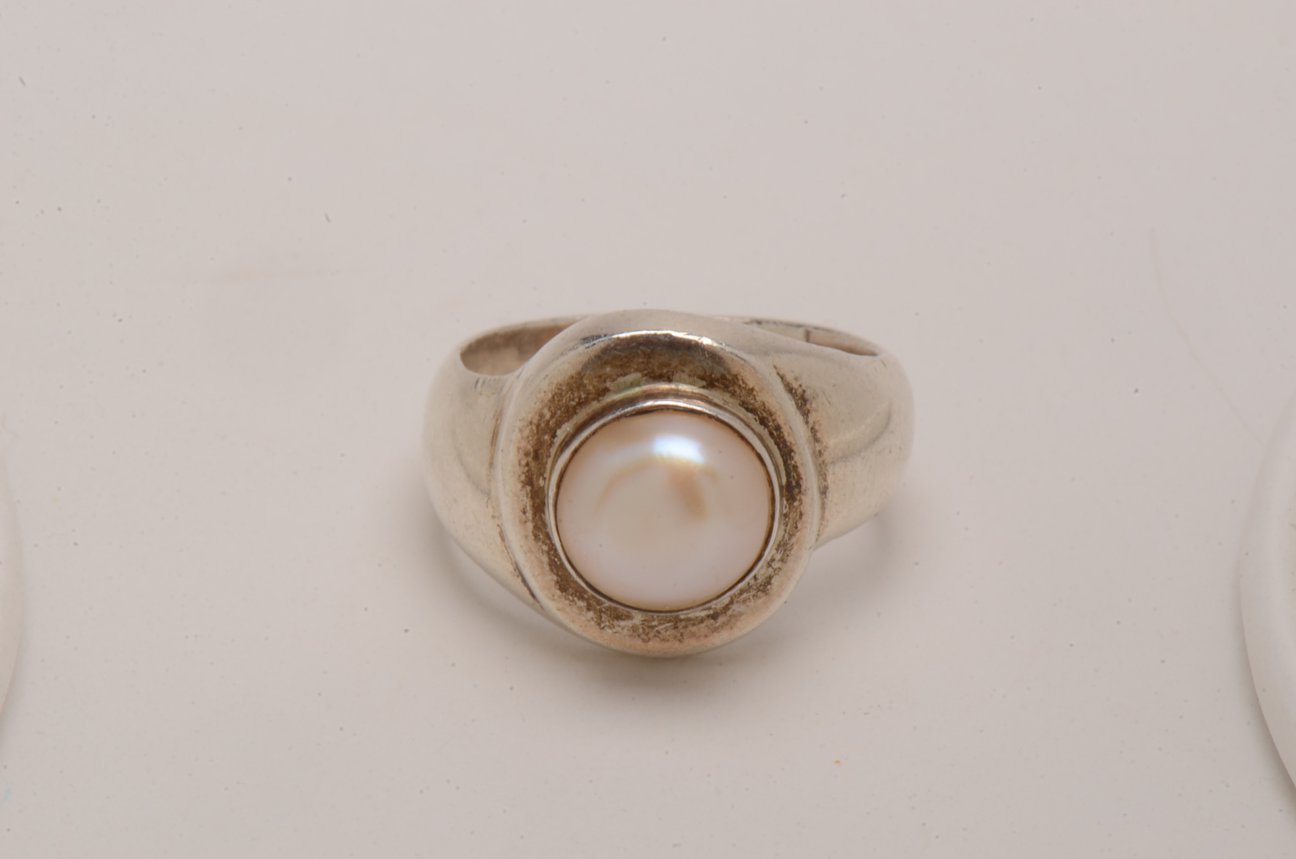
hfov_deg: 16.1
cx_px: 648
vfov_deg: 10.7
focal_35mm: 128
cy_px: 430
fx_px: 4580
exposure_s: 1/125
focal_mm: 85
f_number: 36
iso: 100
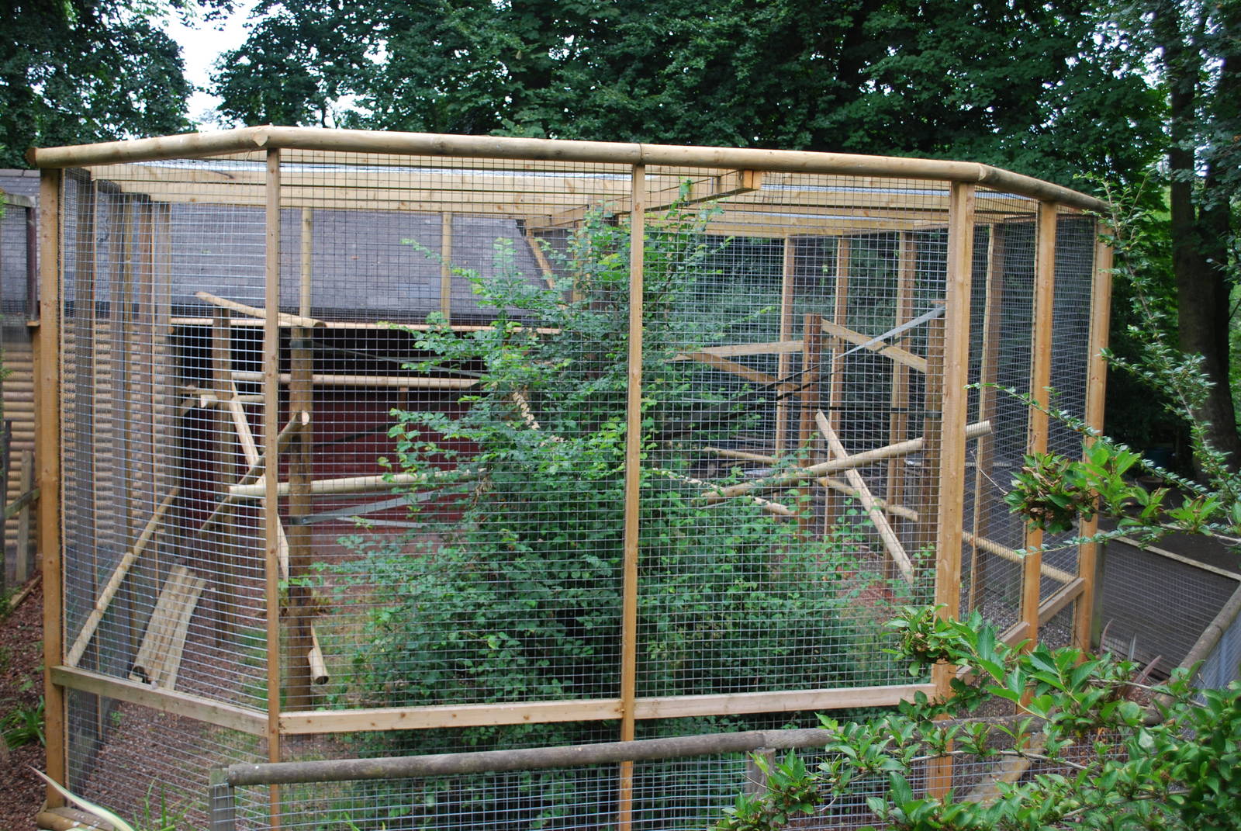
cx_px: 620
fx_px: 1346
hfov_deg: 49.5
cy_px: 416
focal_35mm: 39
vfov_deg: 34.3
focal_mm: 26
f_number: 4.2
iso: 220
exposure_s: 1/60
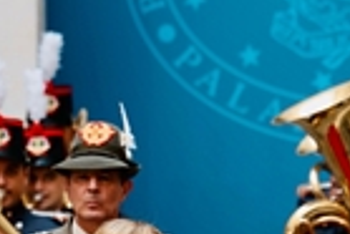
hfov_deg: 2.7
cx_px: 103
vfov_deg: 1.8
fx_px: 7406
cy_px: 391
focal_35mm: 761
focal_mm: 110
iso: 100
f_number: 2.8
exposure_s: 1/125
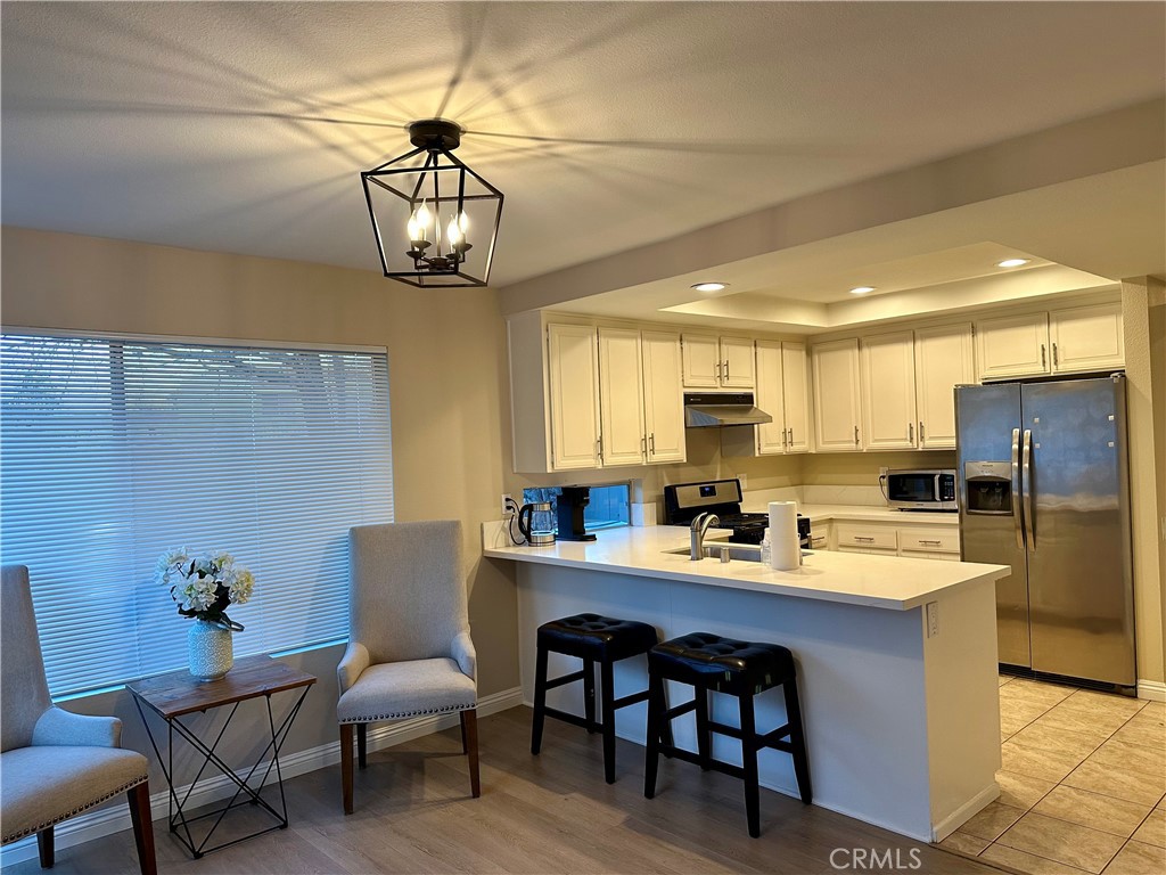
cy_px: 438
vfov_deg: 56.8
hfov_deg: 71.6
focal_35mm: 24
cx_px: 583
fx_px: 808
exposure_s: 1/120
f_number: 1.78
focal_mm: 6.86
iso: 200
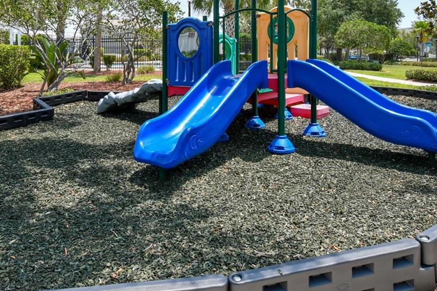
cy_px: 47
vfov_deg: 41.2
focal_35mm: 30
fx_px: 364
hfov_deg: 61.9
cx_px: 217
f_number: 7.1
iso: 100
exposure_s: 1/250
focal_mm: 10
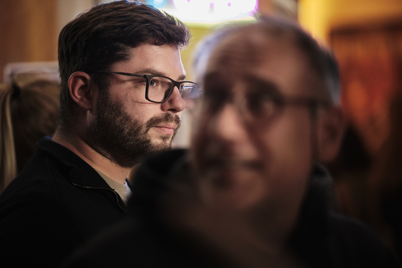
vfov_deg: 12.1
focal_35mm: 113
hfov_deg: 18.1
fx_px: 1262
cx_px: 201
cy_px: 134
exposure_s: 1/180
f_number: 1.2
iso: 3200
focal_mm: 75
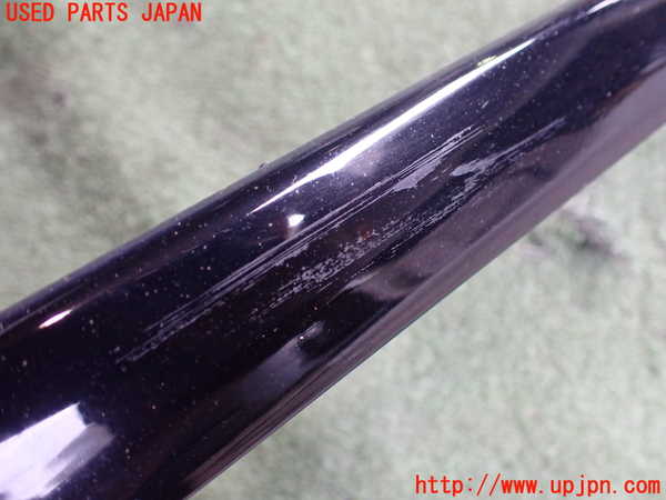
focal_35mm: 30
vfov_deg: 46.8
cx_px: 333
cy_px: 250
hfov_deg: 60.0
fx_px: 577
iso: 640
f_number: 2.3
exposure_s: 1/125
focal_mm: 5.4
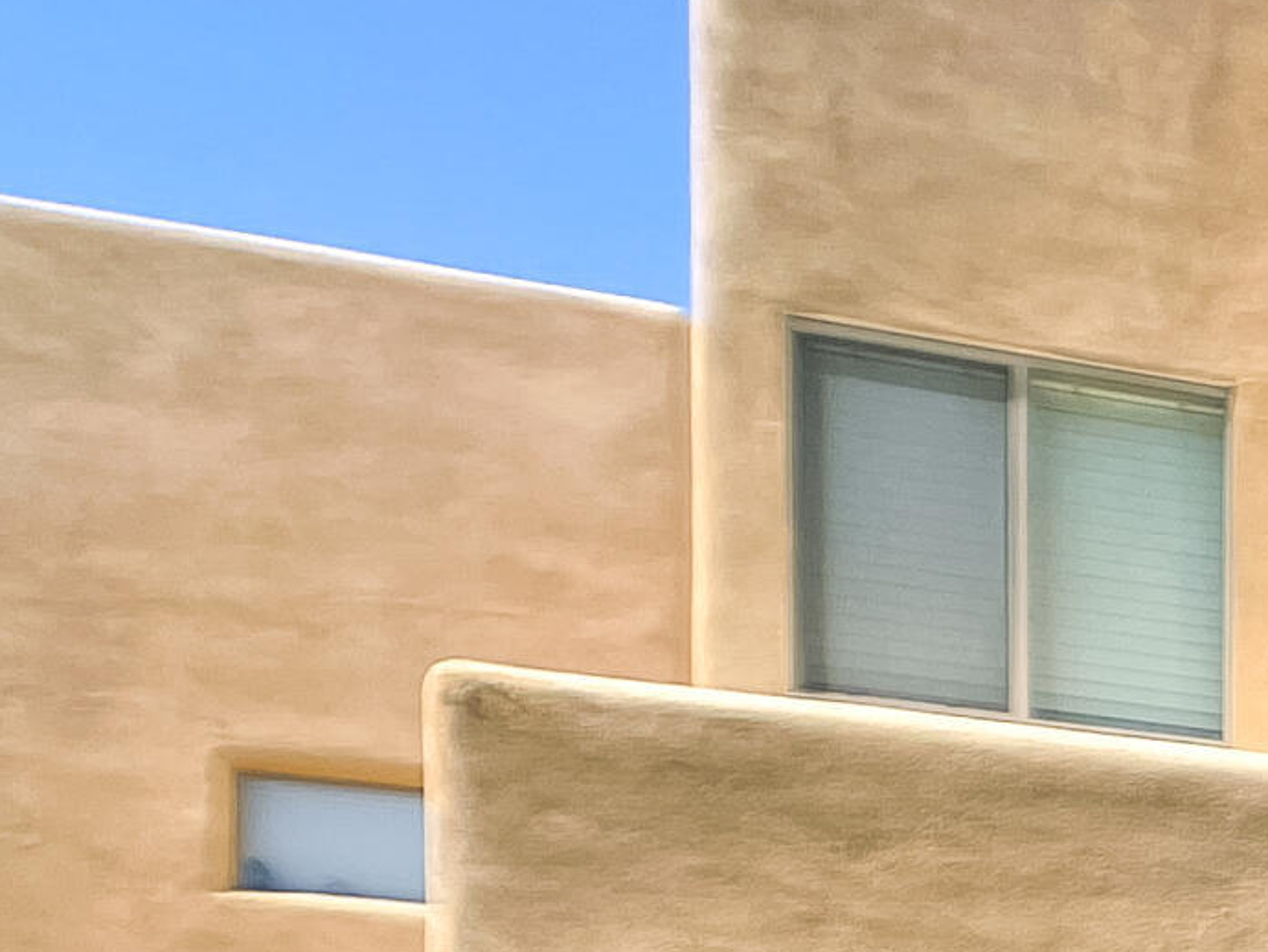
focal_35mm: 113
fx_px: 4141
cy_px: 1647
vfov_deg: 12.2
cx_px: 2711
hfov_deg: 14.0
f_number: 1.6
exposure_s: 1/2900
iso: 32
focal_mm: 5.1
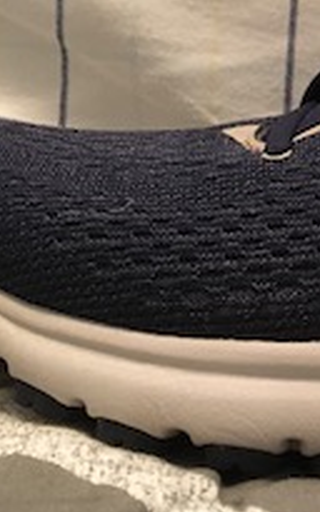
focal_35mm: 80
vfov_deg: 25.6
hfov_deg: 14.7
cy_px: 135
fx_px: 1117
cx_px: 536
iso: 400
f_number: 2.2
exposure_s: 1/15
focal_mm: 4.15
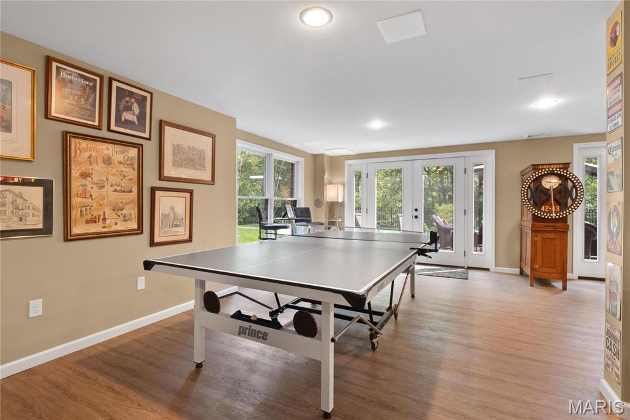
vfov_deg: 73.7
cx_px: 315
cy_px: 210
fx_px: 280
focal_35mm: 16
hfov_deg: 96.8
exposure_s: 1/6
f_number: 8
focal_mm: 8
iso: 400
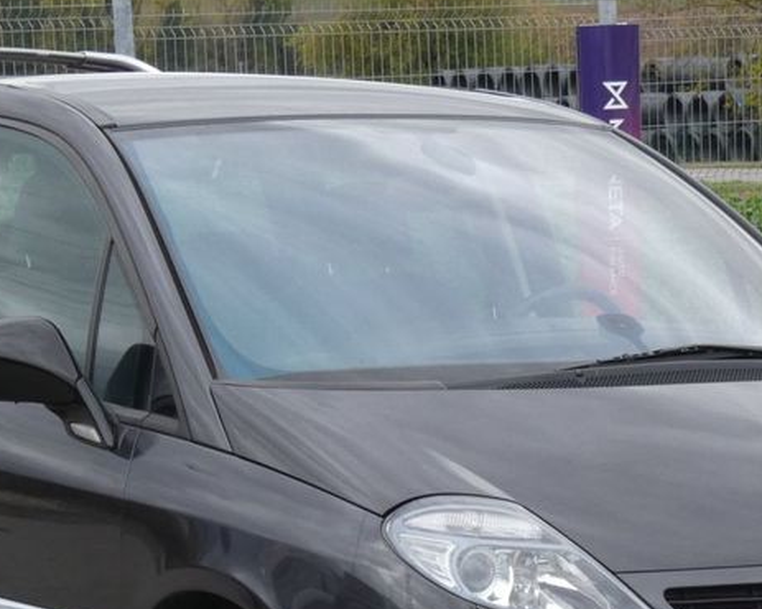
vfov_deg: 8.2
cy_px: 500
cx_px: 370
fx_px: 4238
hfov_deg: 10.3
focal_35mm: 188
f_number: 5.6
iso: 200
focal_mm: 15.6
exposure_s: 1/80
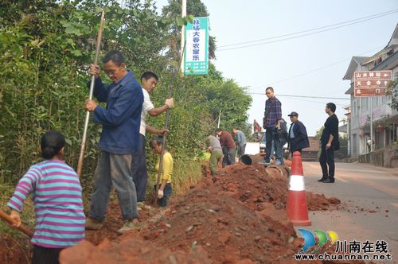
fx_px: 696
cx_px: 199
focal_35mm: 63
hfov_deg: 31.9
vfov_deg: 21.5
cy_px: 132
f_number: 5.6
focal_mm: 42
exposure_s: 1/200
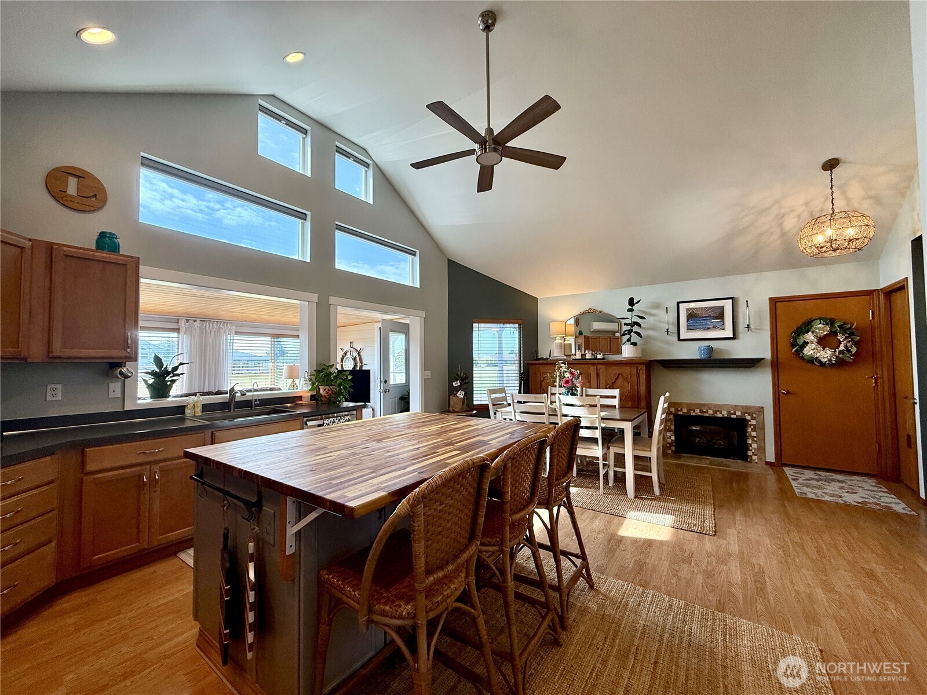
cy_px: 348
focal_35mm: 14
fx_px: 375
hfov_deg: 102.1
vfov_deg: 85.7
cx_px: 464
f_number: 2.2
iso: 100
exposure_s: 1/120
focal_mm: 2.22
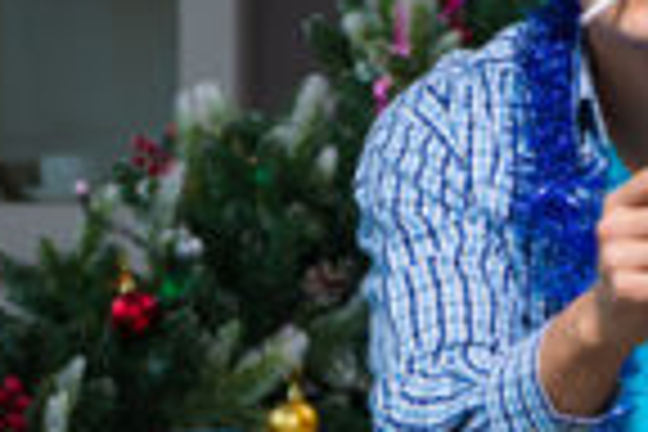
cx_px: 374
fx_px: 6551
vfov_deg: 3.8
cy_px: 261
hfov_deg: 5.7
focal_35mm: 364
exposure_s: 1/100
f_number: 7.1
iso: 100
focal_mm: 105
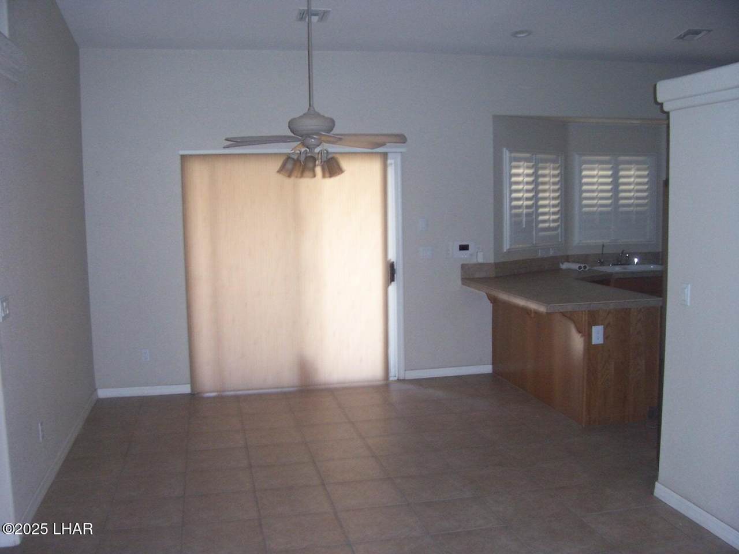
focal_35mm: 34
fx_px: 726
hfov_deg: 54.0
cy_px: 277
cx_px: 370
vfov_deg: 41.8
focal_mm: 5.6
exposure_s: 1/60
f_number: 2.7
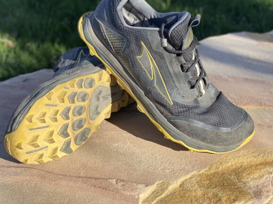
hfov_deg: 28.1
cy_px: 76
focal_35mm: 69
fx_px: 544
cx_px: 121
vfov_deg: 21.3
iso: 20
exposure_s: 1/527
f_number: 2
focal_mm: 6
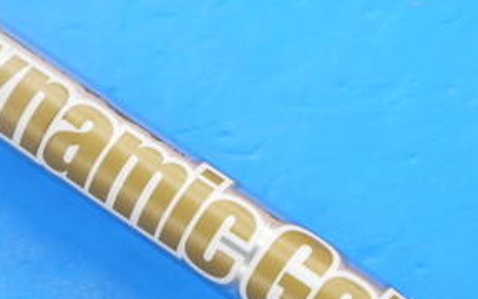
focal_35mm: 198
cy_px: 218
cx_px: 246
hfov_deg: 10.6
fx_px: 2579
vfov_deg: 6.6
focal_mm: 42
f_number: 5.6
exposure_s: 1/80
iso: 640
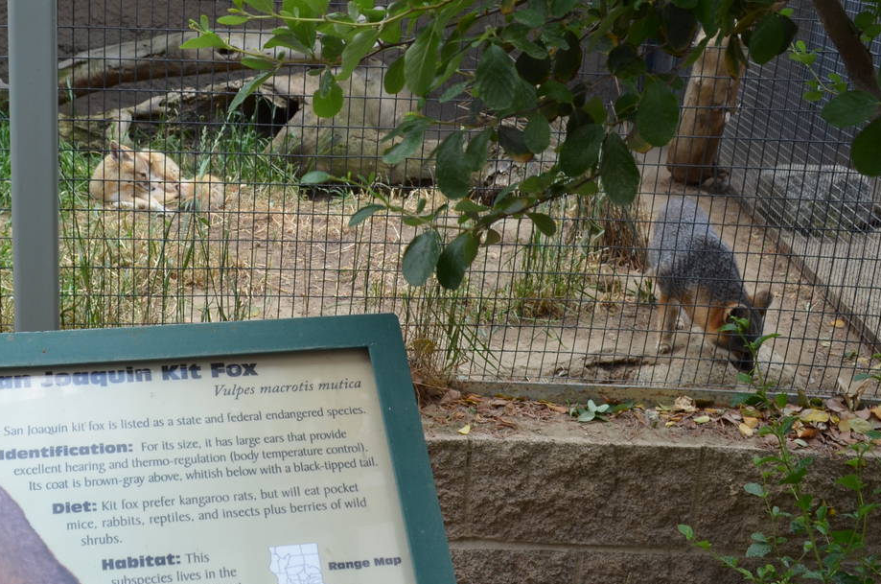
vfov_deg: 28.5
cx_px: 257
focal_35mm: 47
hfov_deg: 41.1
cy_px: 232
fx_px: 1148
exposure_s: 1/160
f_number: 6.3
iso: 200
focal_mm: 18
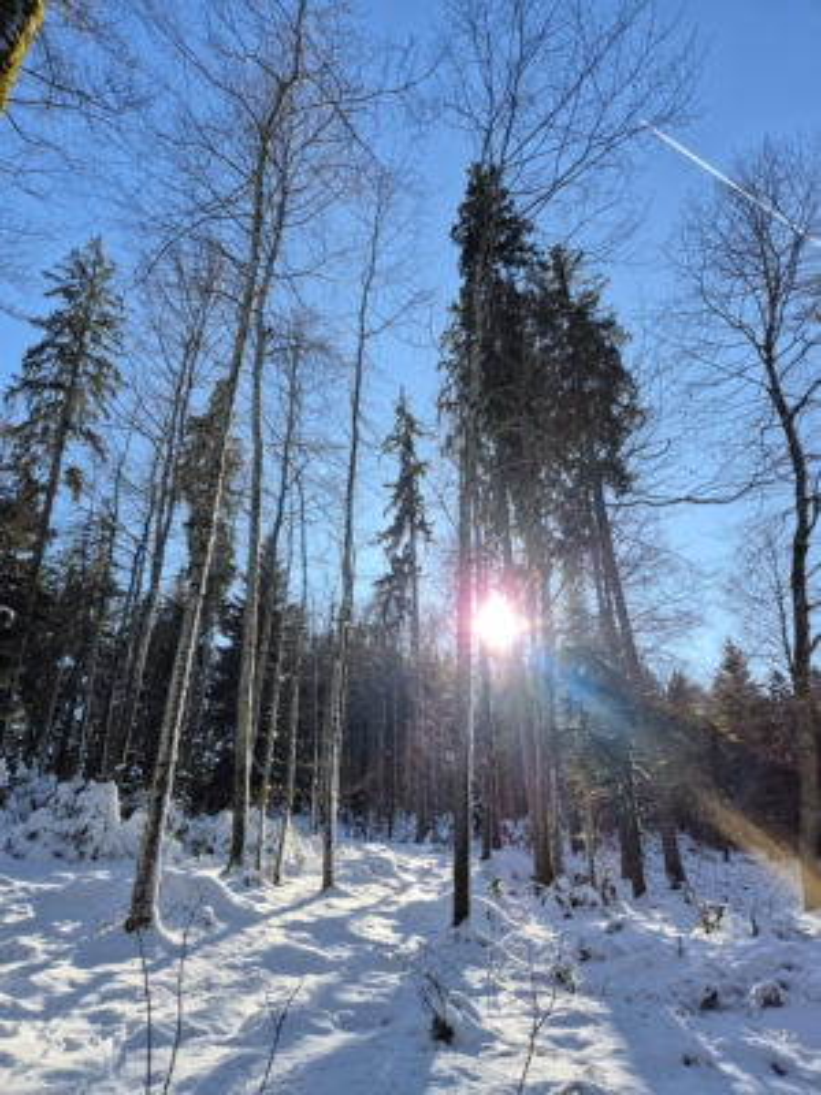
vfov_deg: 73.9
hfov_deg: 58.9
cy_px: 548
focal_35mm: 23
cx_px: 410
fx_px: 727
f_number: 1.8
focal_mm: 5.4
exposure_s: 1/798
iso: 25
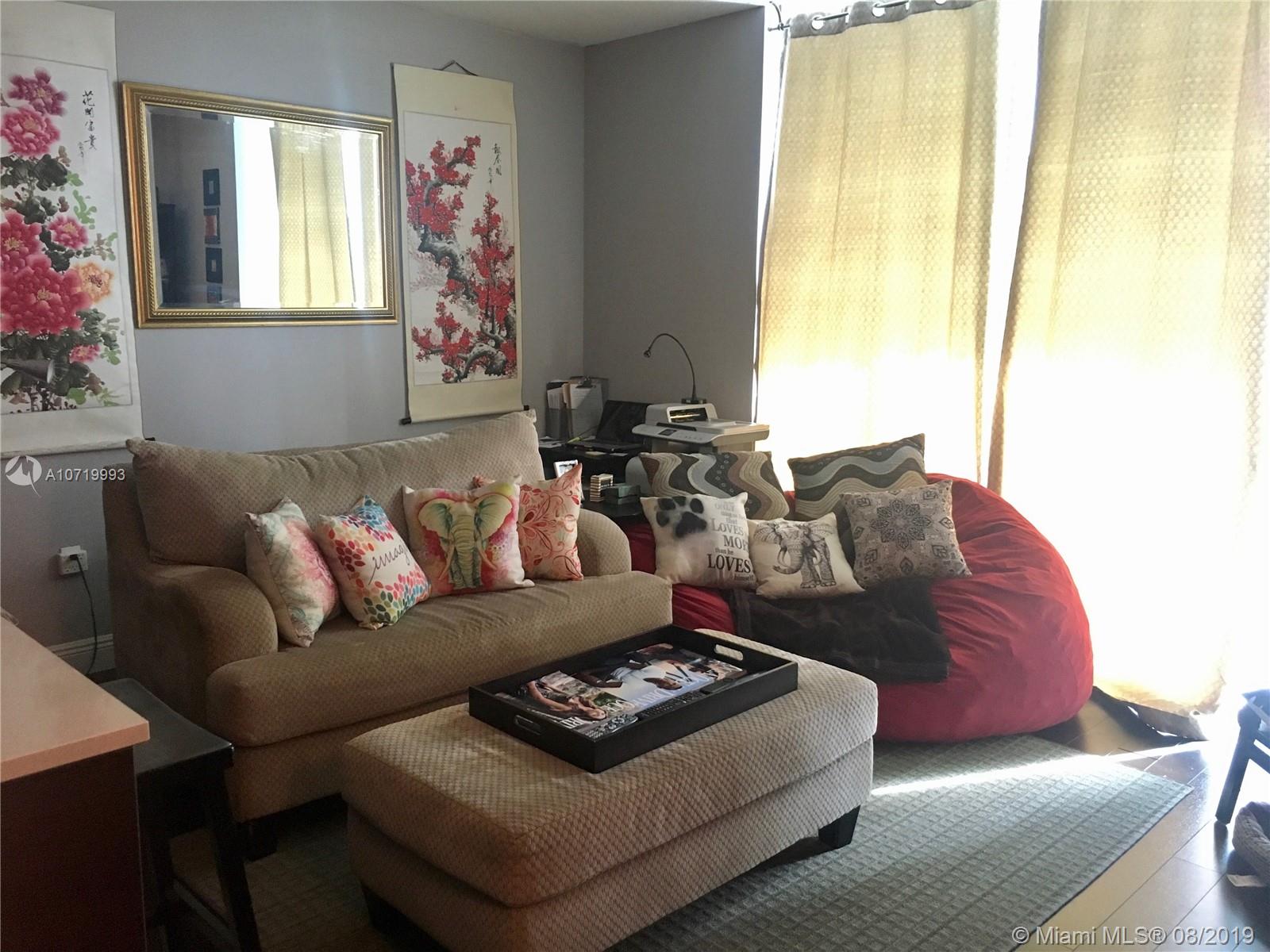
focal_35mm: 29
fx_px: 1064
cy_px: 476
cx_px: 635
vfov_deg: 48.2
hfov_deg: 61.7
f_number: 2.2
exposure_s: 1/30
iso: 160
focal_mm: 4.15
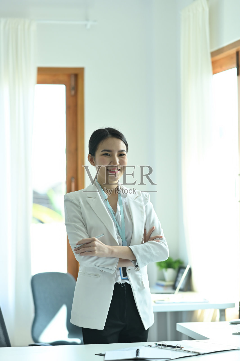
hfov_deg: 13.0
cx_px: 120
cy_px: 180
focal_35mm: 105
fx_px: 1050
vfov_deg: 19.5
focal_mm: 105
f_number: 2.8
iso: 400
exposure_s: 1/320
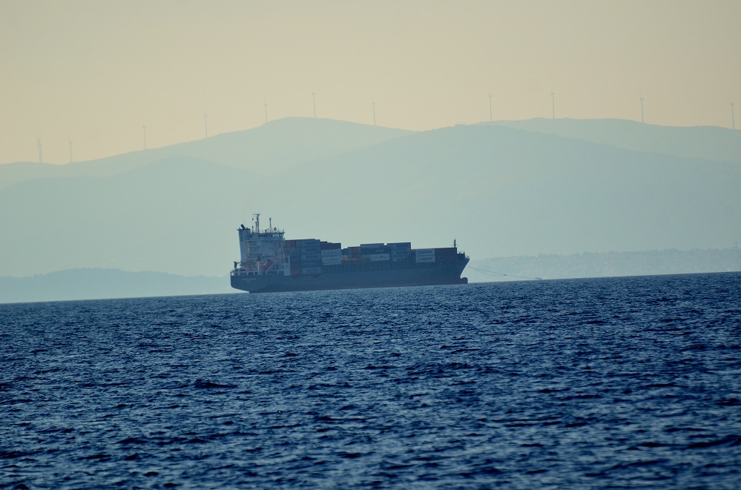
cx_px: 370
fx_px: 9240
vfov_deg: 3.0
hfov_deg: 4.6
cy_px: 245
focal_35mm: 450
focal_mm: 300
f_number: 5.6
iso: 400
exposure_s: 1/2500
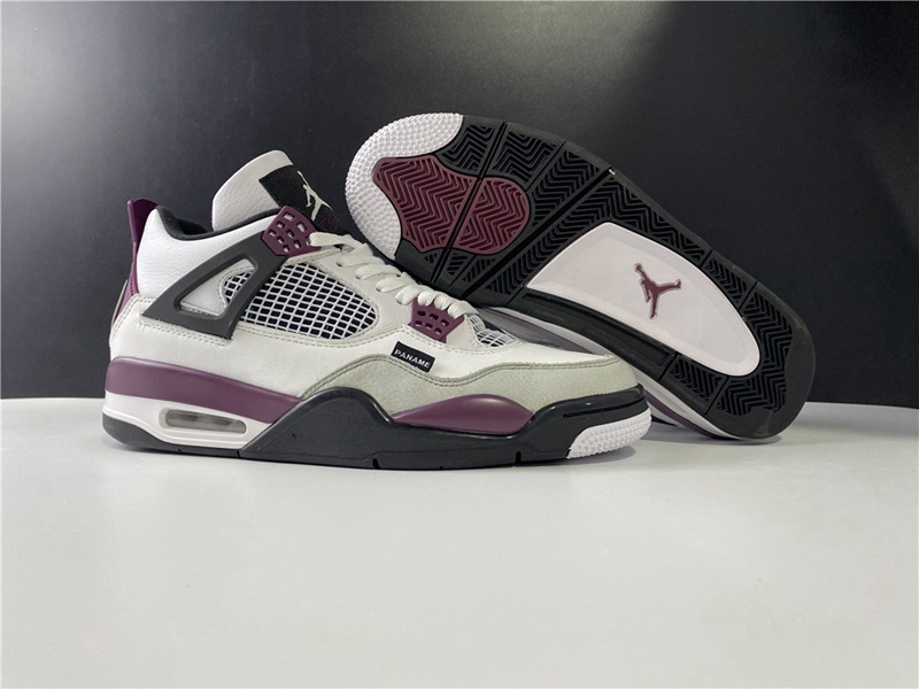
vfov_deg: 53.1
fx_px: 690
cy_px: 344
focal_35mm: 26
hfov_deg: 67.3
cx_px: 460
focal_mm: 4.25
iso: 125
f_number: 1.8
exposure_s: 1/67
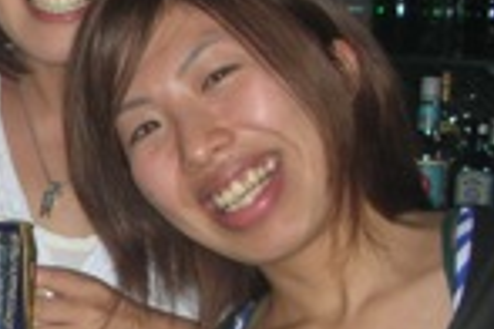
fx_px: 1523
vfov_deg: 12.3
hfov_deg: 16.8
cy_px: 262
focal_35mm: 111
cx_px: -242
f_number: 3
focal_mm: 5.8
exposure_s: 1/60.1
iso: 80
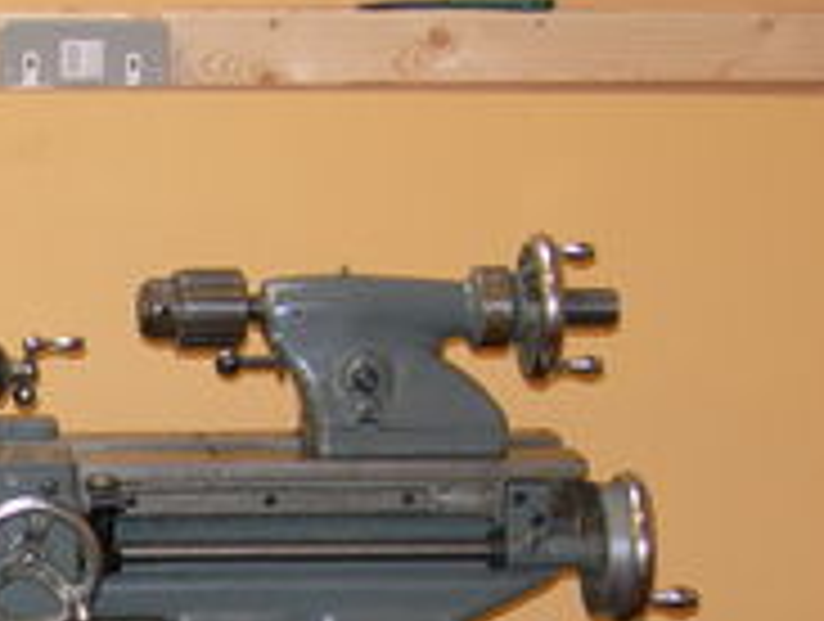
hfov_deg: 13.3
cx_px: -270
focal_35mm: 143
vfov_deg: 10.1
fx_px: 3411
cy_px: 950
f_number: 2.9
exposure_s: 1/60.1
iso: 84
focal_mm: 8.5
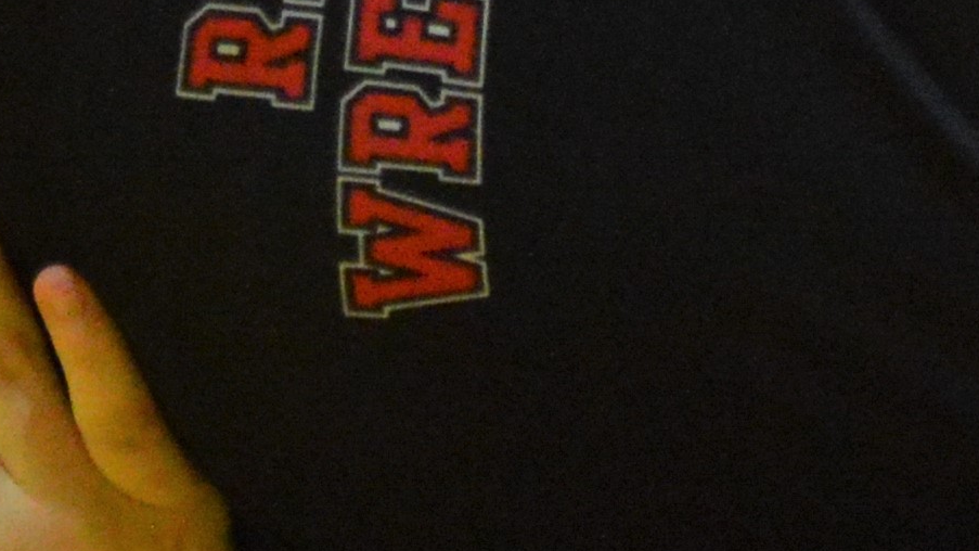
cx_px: -160
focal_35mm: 770
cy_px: -257
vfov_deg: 1.6
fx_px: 19981
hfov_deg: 2.8
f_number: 2.8
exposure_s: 1/500
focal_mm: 95
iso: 3200
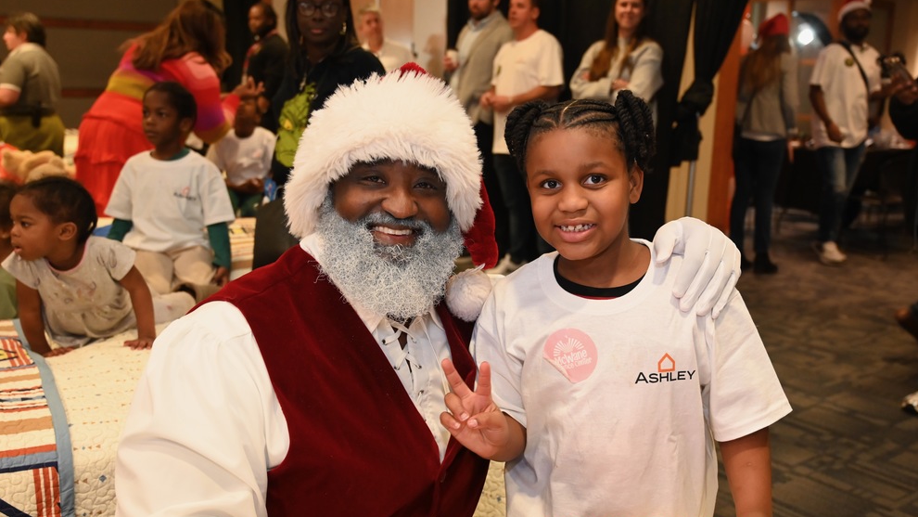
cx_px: 456
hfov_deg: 54.0
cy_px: 302
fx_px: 901
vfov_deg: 31.9
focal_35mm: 37
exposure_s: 1/100
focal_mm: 35
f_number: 4
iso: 3200
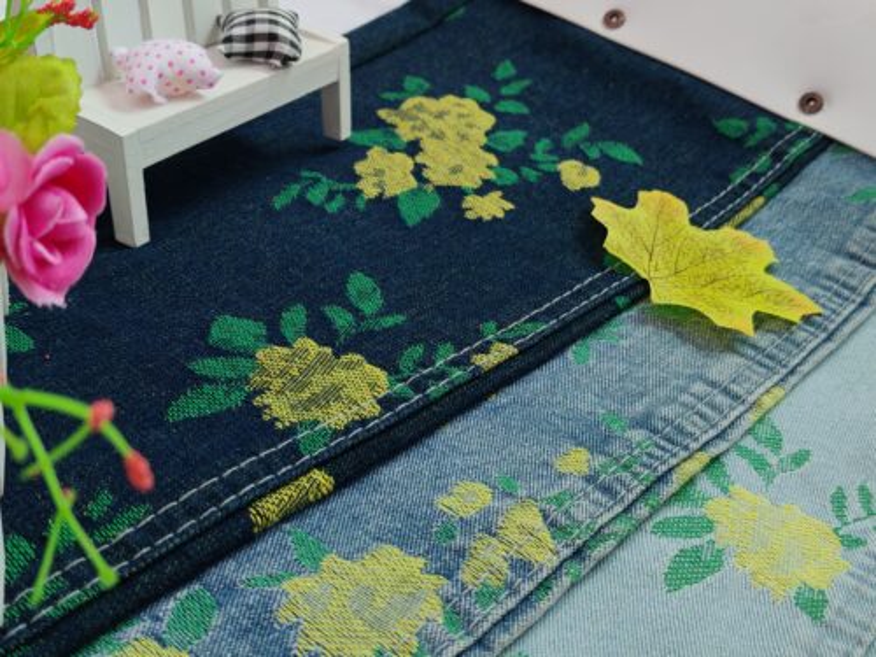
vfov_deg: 32.9
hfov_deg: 42.9
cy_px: 328
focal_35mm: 44
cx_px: 438
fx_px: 1113
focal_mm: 5.52
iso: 50
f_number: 1.95
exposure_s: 1/100
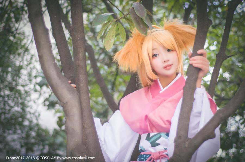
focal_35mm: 75
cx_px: 122
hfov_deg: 27.0
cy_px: 81
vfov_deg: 18.1
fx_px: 510
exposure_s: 1/640
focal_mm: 50
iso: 800
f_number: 1.8
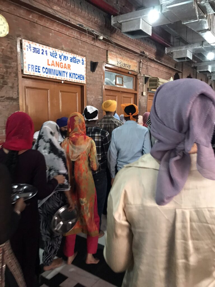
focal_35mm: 28
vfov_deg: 63.4
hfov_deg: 49.7
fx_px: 232
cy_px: 144
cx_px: 108
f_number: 1.8
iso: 100
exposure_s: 1/14
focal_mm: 3.99
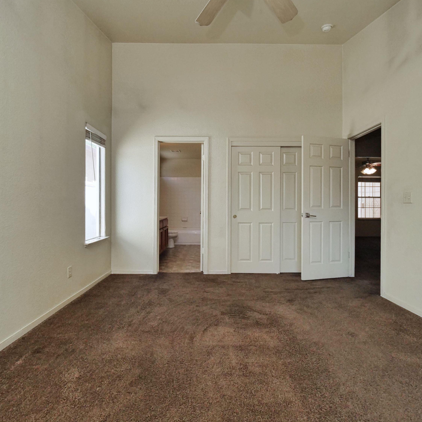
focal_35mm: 17
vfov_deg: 84.0
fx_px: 234
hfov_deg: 83.9
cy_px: 206
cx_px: 217
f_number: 7.1
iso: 800
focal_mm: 7
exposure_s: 1/160
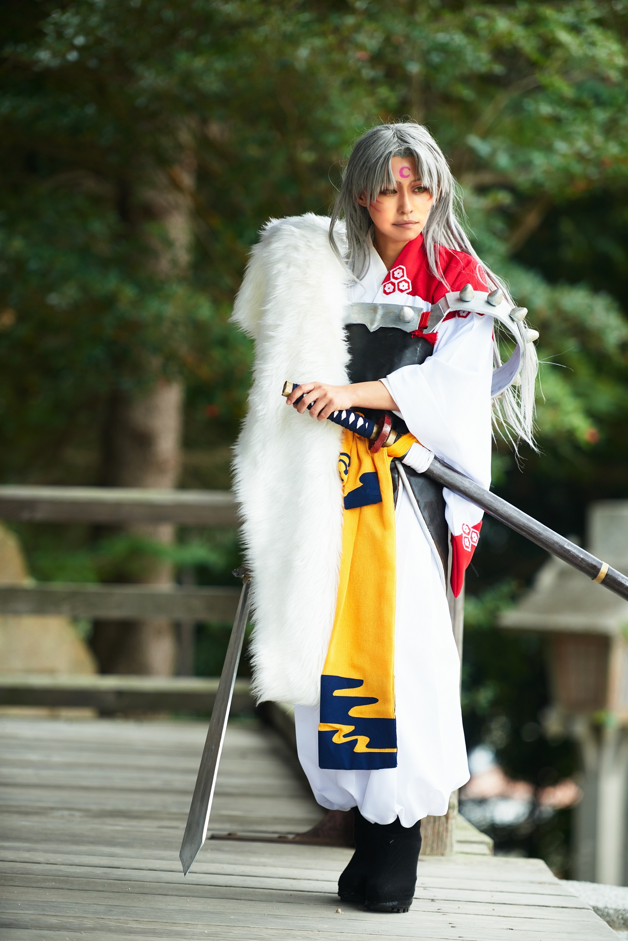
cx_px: 314
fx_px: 4052
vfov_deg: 13.2
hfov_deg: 8.9
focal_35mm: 155
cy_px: 470
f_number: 2.8
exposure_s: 1/125
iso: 250
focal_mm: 155
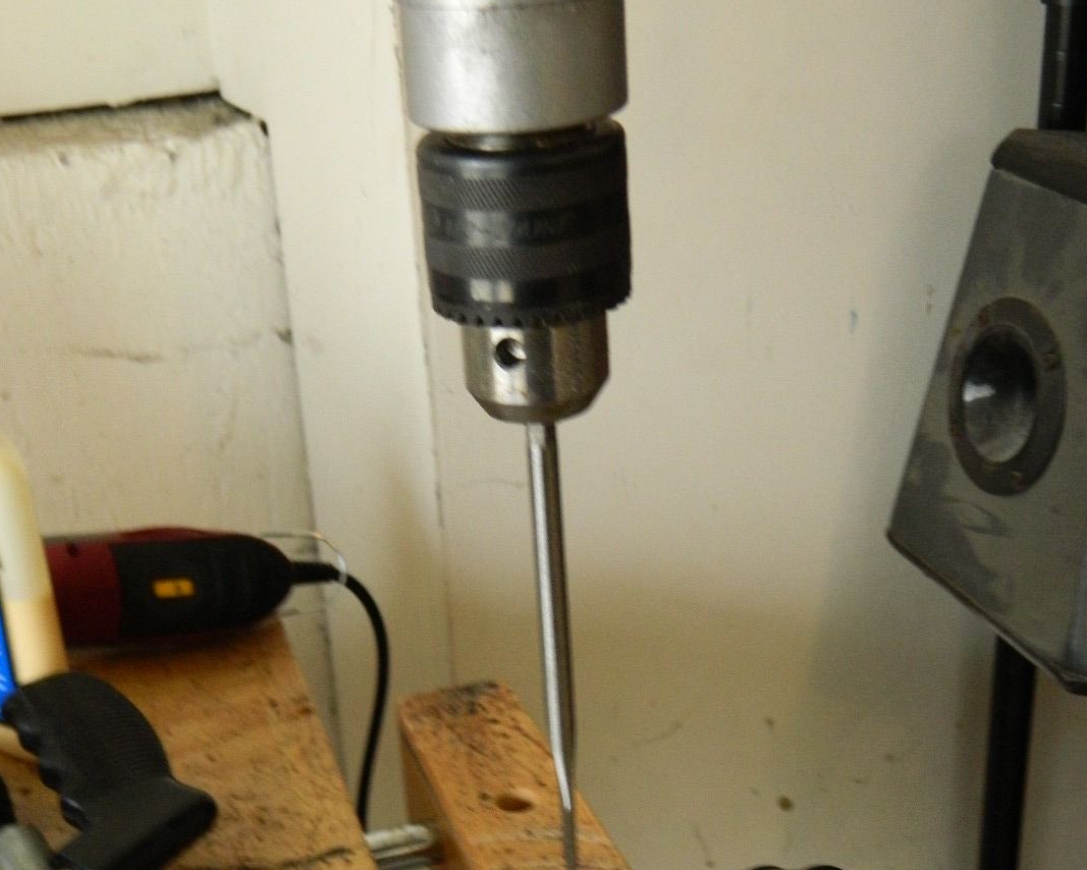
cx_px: 541
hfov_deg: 34.7
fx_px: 1738
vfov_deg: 27.8
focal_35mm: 54
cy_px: 620
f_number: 3.5
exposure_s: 1/40
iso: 400
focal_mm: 7.3
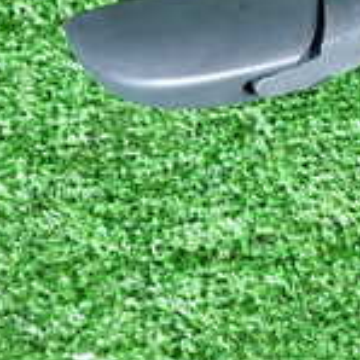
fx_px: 1047
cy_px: -70
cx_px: 616
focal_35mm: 89
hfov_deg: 16.7
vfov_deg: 18.5
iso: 200
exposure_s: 1/60
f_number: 2
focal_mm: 4.5
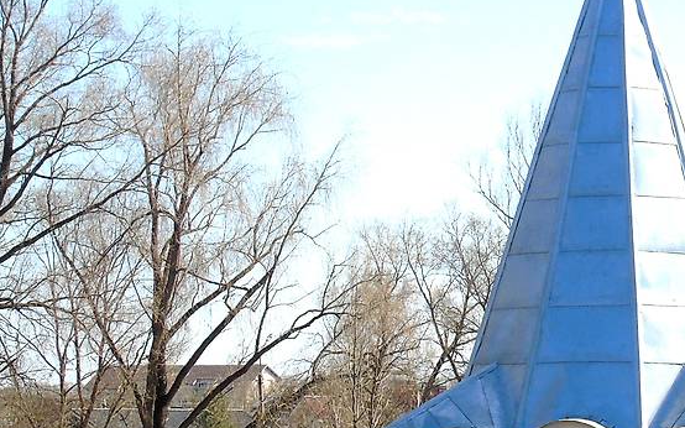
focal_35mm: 163
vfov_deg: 8.0
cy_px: 245
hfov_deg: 12.7
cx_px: 618
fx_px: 3042
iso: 80
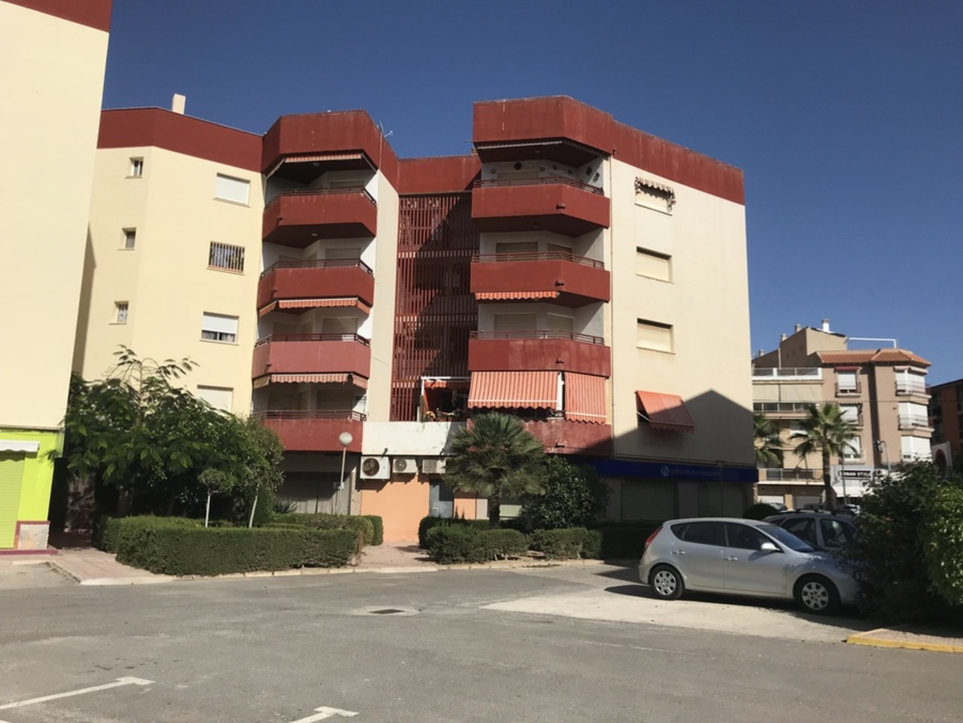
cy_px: 362
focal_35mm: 28
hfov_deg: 63.4
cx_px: 482
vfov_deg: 49.7
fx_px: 779
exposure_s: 1/5319
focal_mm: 3.99
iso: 20
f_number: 1.8
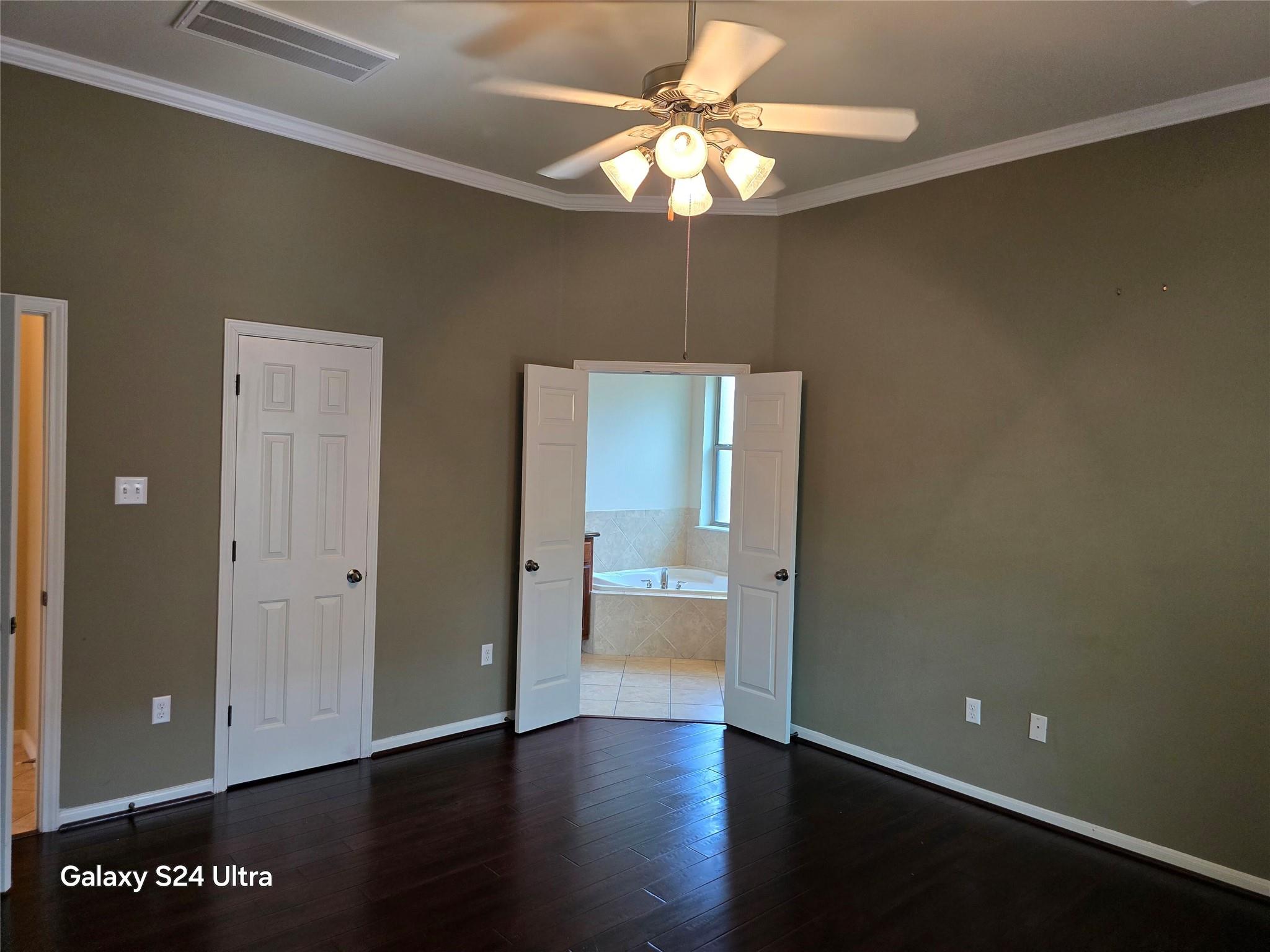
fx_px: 844
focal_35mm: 23
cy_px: 476
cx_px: 635
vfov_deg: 58.9
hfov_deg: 73.9
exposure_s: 1/120
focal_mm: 6.3
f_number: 1.7
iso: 500
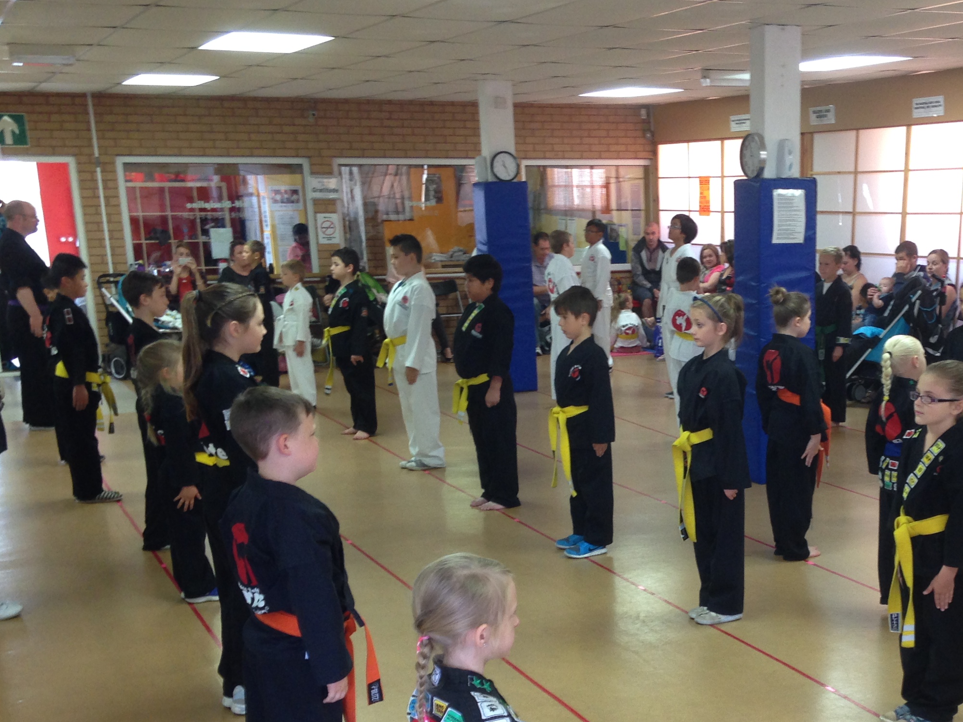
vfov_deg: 26.7
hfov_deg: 34.9
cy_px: 544
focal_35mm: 54
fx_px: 1502
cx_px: 694
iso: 100
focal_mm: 4.12
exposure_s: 1/20
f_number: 2.4
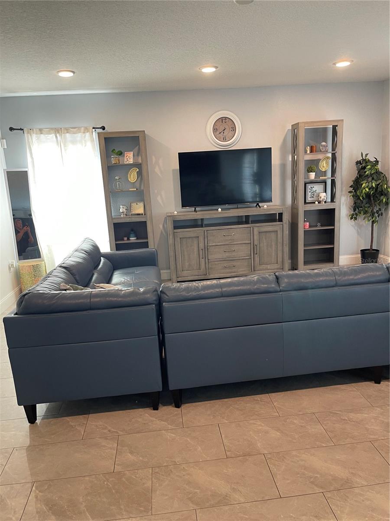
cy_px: 260
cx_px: 195
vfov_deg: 67.3
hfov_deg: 53.1
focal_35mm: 26
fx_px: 391
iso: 125
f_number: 1.6
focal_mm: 5.1
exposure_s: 1/60
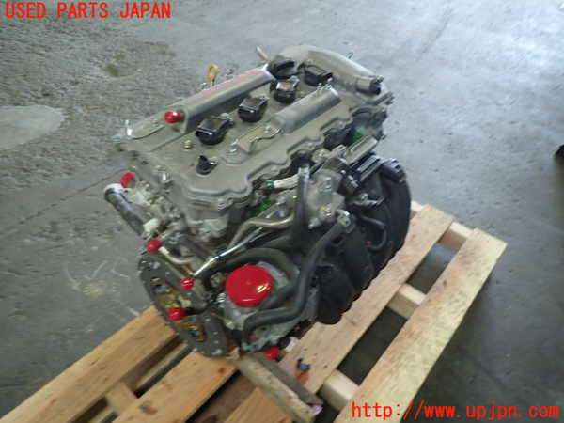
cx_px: 282
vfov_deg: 54.9
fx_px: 407
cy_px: 212
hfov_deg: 69.4
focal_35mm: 25
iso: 200
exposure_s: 1/40
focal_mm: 4.5
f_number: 2
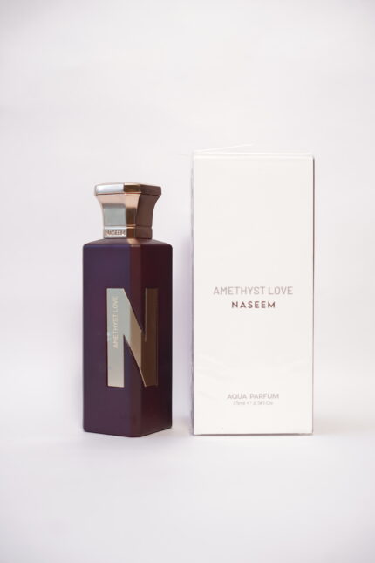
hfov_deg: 27.0
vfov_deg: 39.6
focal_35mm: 50
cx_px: 188
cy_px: 282
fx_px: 781
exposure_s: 1/200
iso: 800
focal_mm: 50
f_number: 2.8
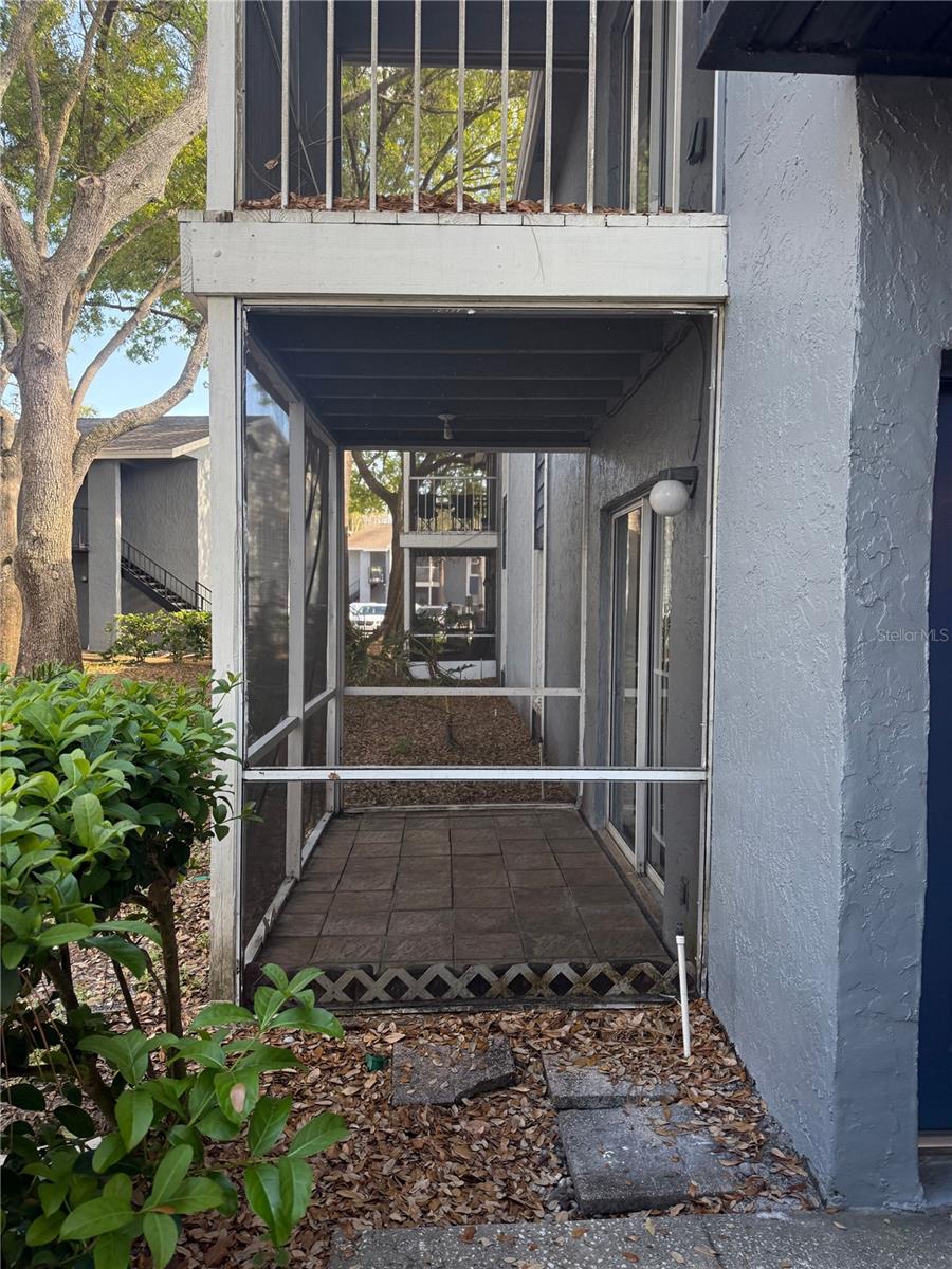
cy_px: 634
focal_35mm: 24
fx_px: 880
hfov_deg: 56.8
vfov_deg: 71.6
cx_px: 476
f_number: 1.78
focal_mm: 6.76
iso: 160
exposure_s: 1/240
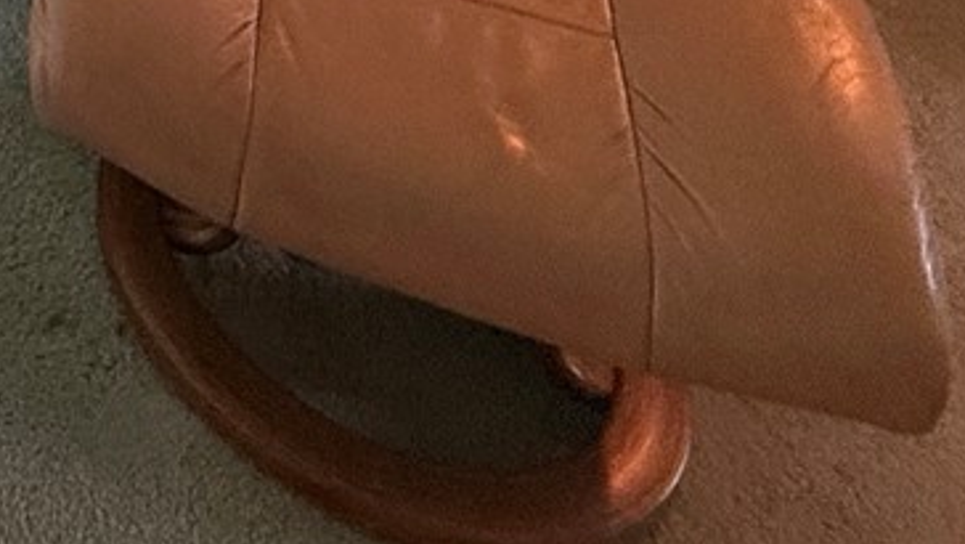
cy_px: -894
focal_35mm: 67
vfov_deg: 12.4
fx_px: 1715
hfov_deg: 23.5
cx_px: -567
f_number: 2.2
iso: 200
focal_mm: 2.22
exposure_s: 1/60
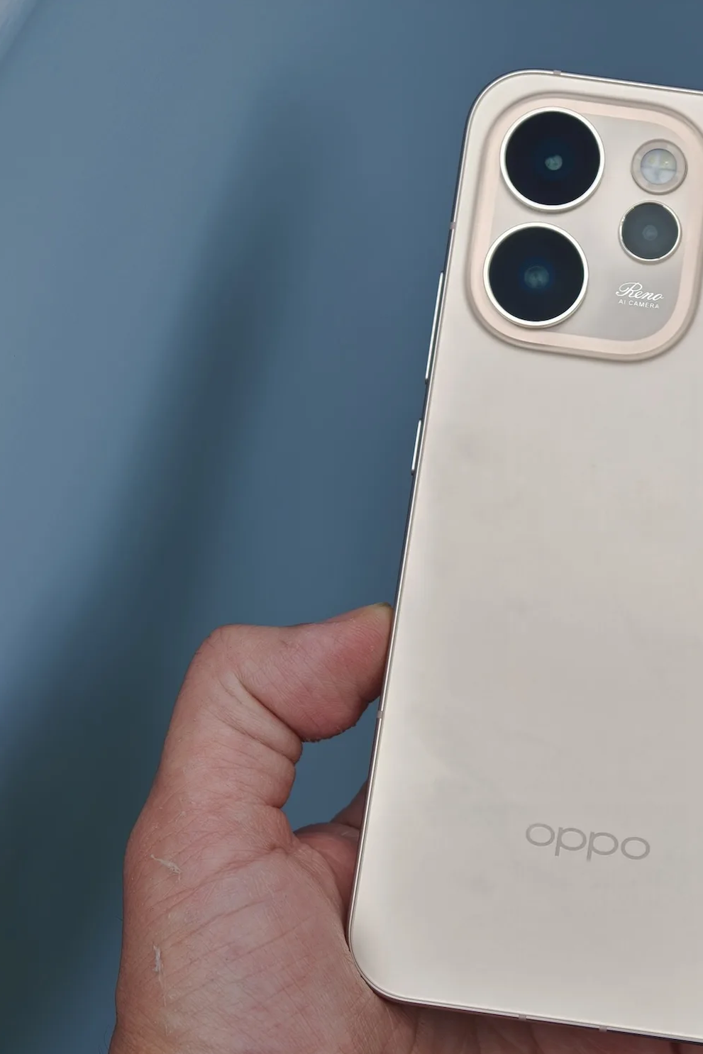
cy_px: 530
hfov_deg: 13.8
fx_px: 2870
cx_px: 692
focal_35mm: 98
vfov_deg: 20.8
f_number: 2.1
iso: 64
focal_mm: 16.53
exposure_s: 1/200
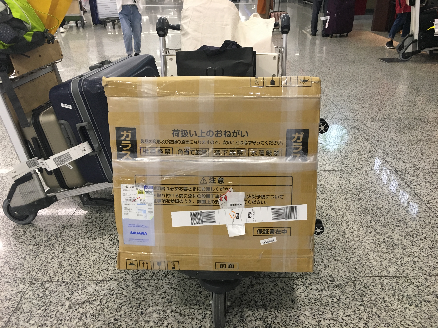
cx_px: 219
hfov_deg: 61.7
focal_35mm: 29
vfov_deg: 48.2
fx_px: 367
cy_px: 164
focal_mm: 4.15
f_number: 2.2
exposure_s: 1/33
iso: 160
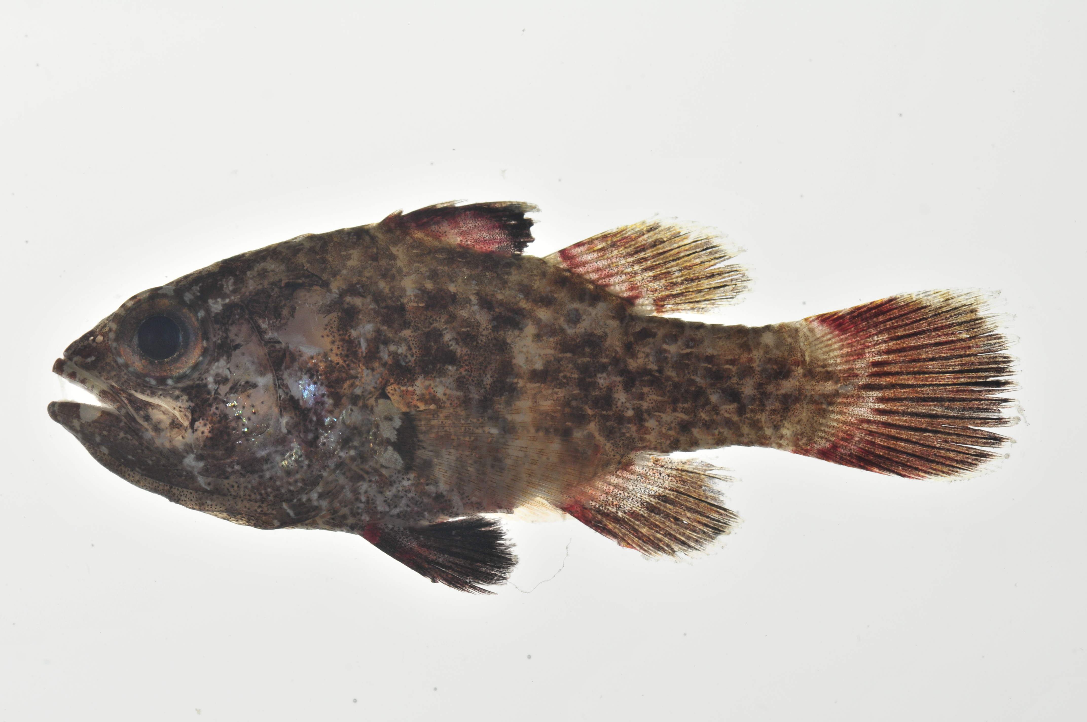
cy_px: 361
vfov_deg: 8.7
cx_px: 544
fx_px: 4750
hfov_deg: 13.1
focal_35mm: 158
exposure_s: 1/60
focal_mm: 105
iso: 200
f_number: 18
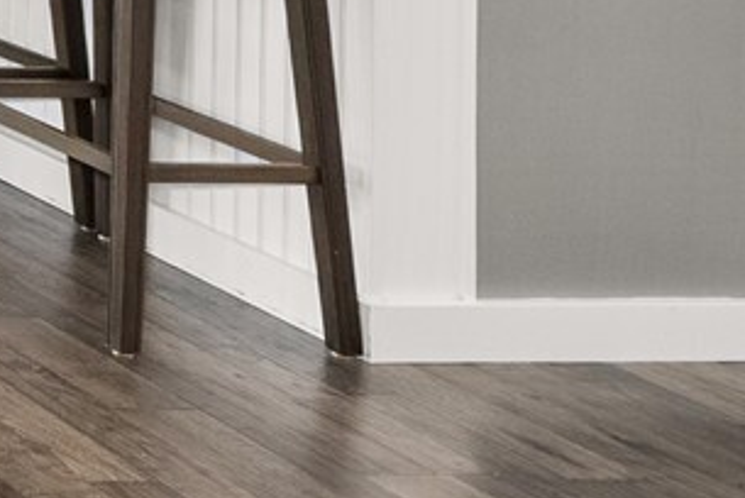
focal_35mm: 89
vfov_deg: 13.7
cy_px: -415
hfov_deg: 13.3
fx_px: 1844
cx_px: -1230
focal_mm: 16
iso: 500
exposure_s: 1/6
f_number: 10
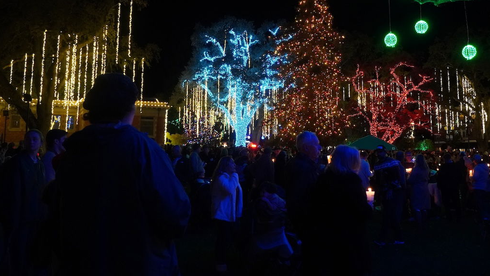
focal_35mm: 37
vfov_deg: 31.7
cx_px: 268
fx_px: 481
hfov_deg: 53.9
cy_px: 92
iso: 4000
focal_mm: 20
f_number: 4
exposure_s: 1/60
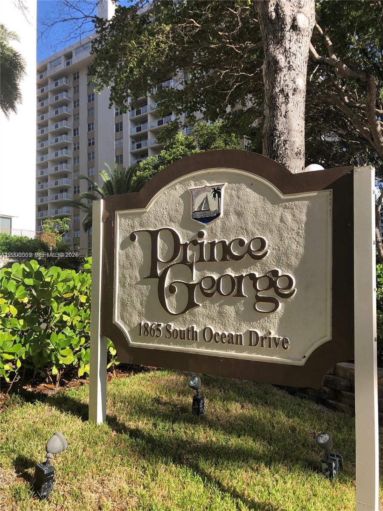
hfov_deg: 49.7
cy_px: 256
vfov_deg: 63.4
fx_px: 413
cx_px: 192
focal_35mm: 28
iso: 20
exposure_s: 1/979
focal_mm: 4
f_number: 1.8
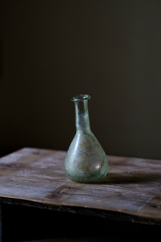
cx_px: 80
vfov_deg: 22.6
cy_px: 121
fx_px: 604
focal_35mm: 90
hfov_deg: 15.2
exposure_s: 1/100
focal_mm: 60
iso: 500
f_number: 3.2
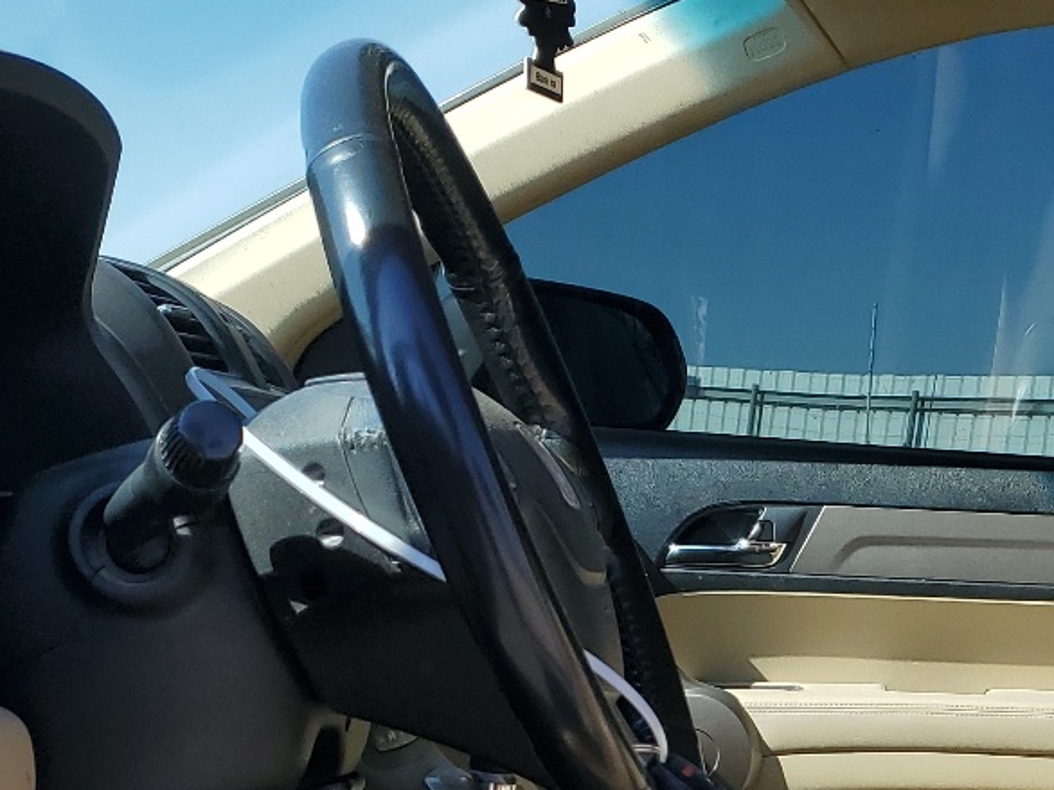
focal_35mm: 71
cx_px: 973
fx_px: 2161
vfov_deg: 19.9
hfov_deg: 26.4
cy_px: 848
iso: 50
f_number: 1.5
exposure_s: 1/1250
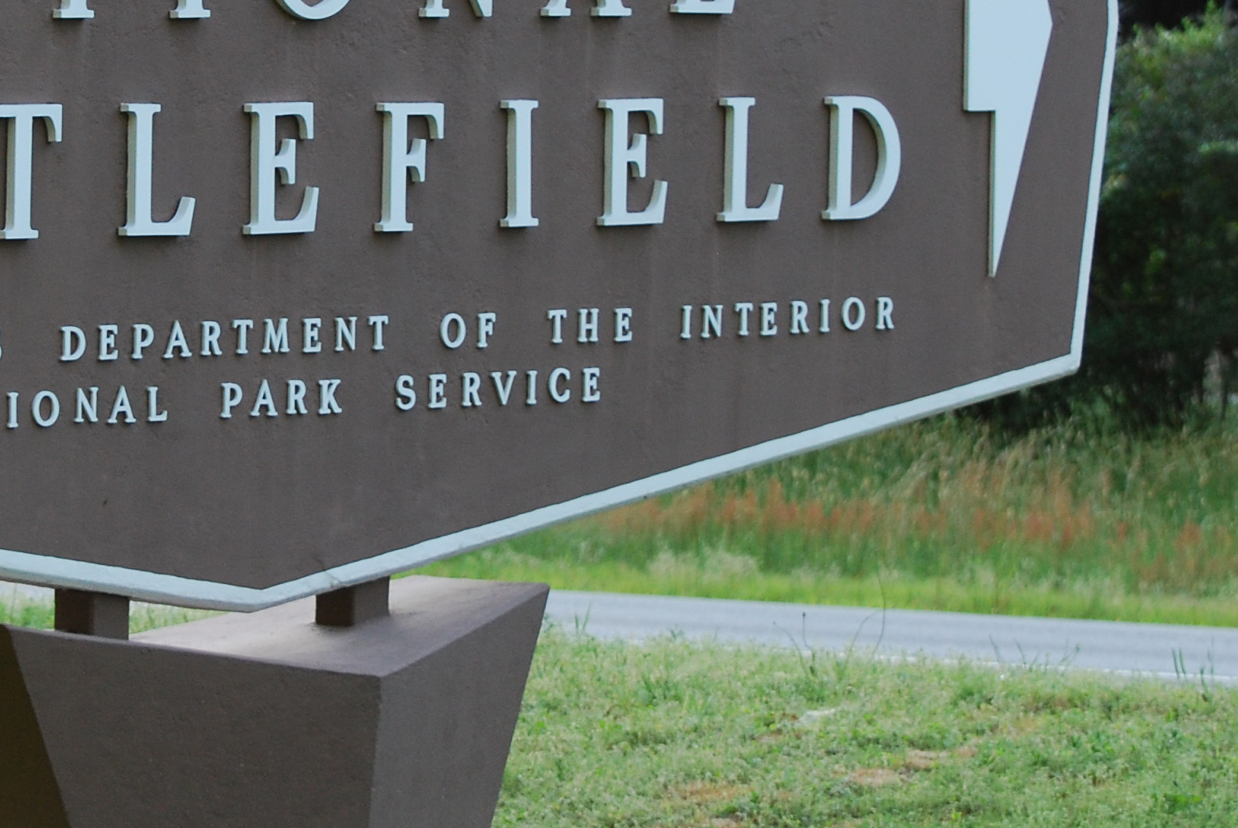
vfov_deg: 5.3
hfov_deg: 7.8
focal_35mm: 262
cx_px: 159
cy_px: 75
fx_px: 9021
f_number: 4.5
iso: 280
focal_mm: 70
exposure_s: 1/125
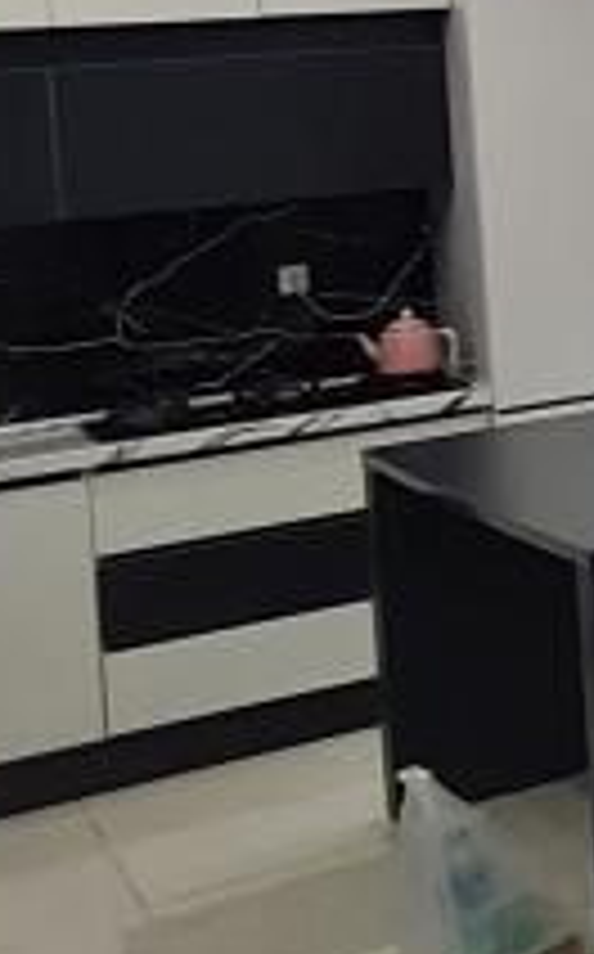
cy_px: 45
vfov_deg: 25.4
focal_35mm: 78
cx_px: 1602
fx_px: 2026
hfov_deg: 11.9
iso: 125
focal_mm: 1.74
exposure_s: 1/50
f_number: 2.2
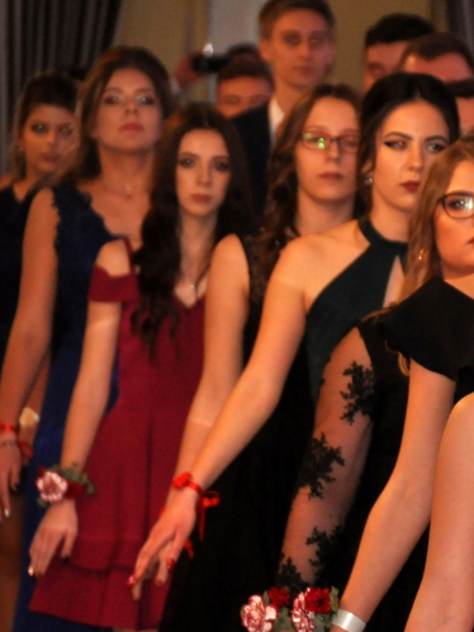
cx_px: 556
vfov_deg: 4.8
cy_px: 419
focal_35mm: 414
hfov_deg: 3.6
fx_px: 7562
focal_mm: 140
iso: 800
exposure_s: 1/60
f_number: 6
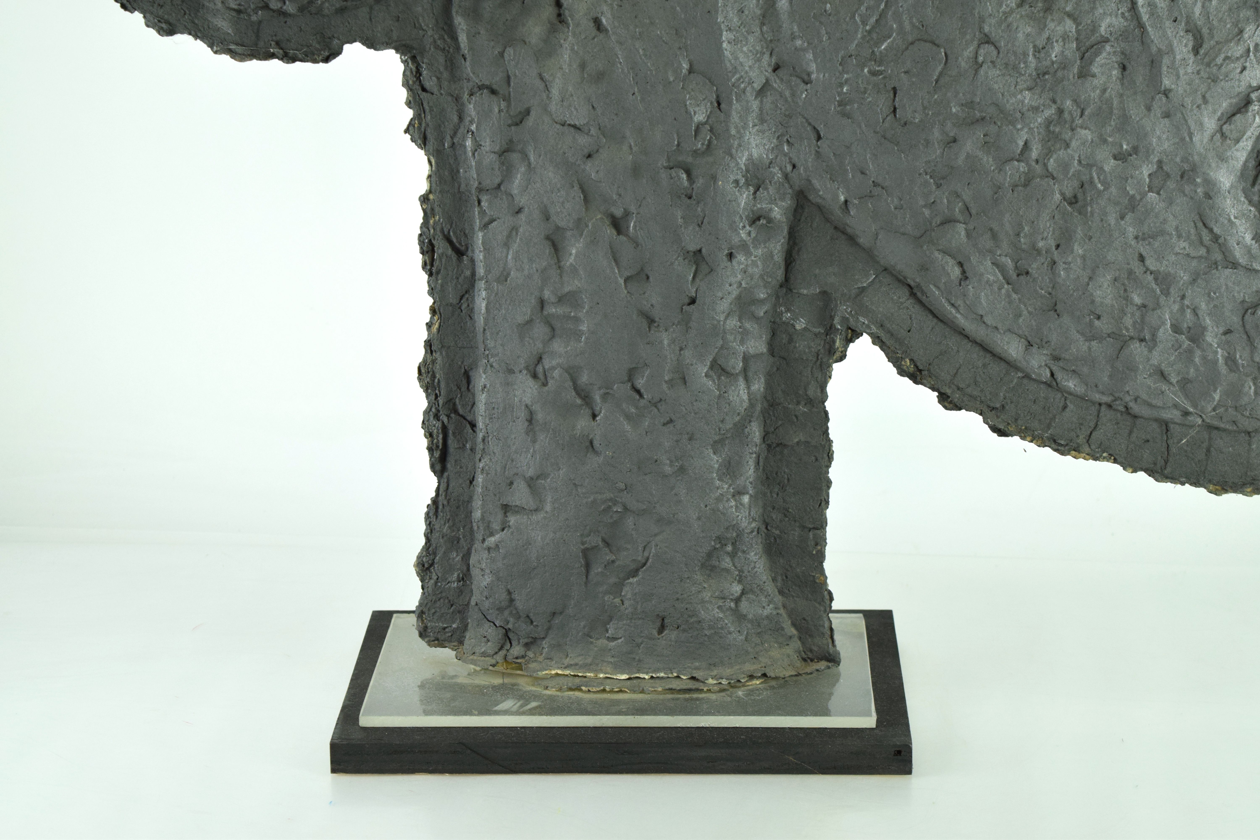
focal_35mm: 82
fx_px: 2887
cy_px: 420
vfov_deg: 16.6
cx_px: 630
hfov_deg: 24.6
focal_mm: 55
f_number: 5.6
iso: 800
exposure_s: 1/125
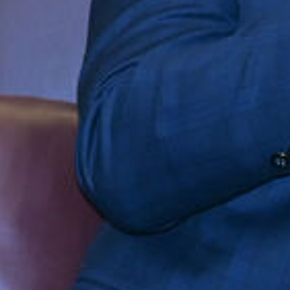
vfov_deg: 1.9
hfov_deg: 1.9
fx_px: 8758
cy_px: 26
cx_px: 459
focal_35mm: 924
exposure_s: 1/100
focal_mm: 120
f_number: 5.6
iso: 2500
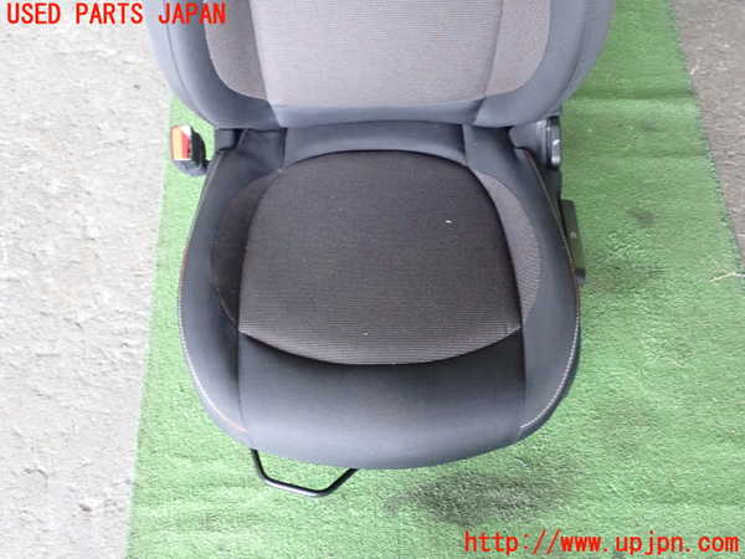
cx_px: 372
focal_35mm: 41
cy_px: 280
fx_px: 882
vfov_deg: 35.1
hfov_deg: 45.8
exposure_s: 1/30
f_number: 2.8
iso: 800
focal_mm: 7.31
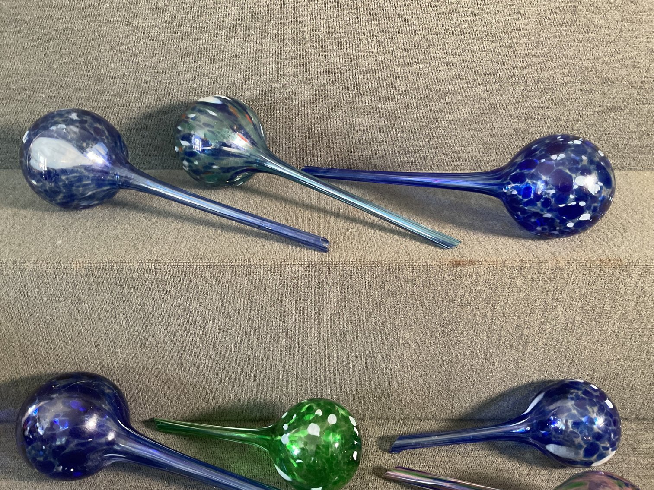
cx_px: 327
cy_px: 245
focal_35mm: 29
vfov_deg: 48.2
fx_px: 548
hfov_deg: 61.7
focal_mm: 3
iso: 200
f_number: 1.8
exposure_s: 1/40
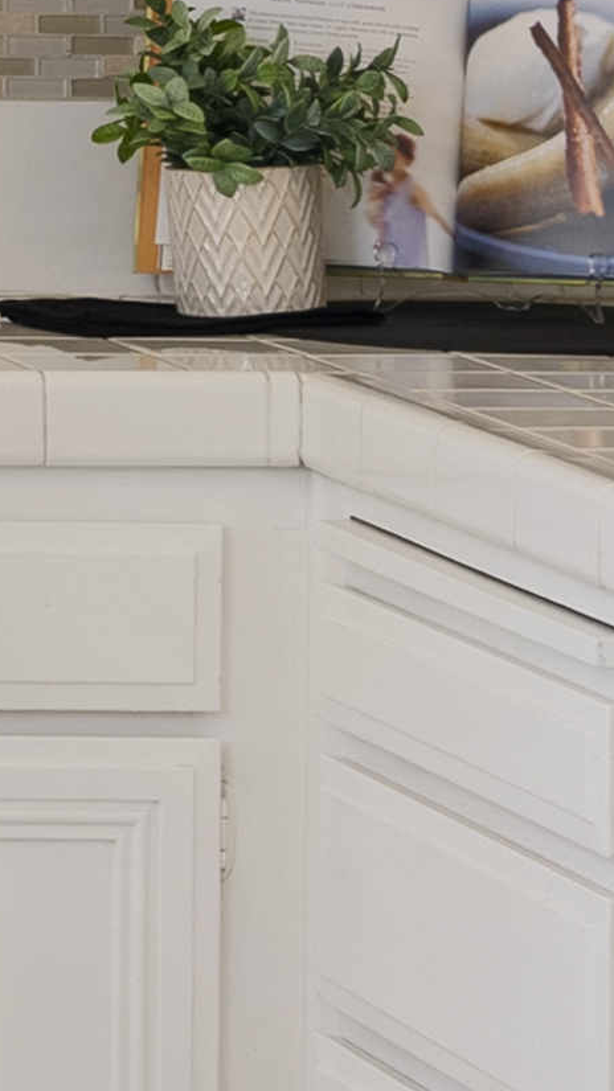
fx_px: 7497
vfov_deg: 8.2
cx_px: -2358
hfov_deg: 4.2
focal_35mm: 259
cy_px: -295
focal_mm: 34
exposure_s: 1/20
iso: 250
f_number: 7.1
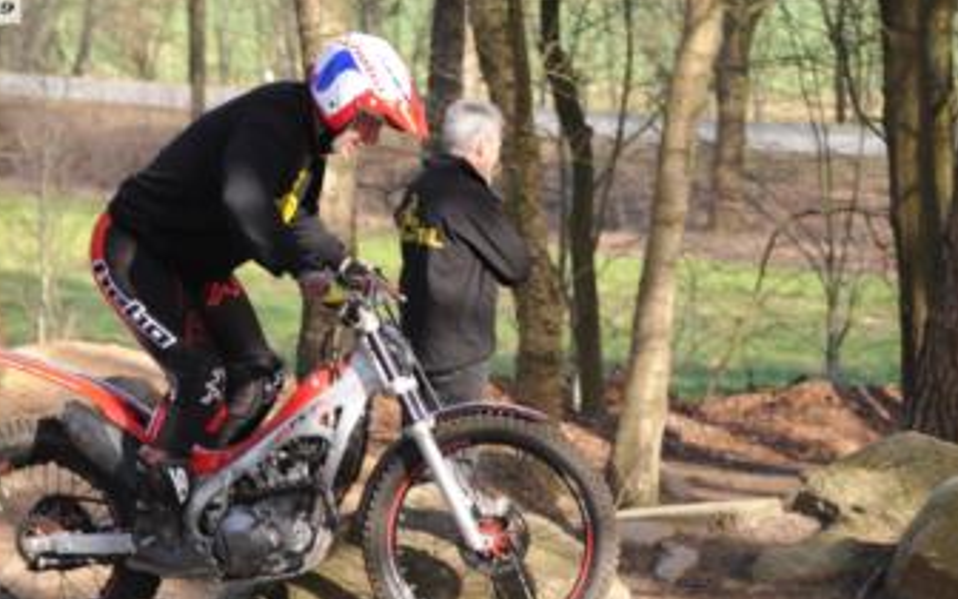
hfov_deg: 11.9
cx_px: 439
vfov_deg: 7.4
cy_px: 461
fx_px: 4595
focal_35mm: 176
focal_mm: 116
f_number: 6.3
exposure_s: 1/160
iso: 250
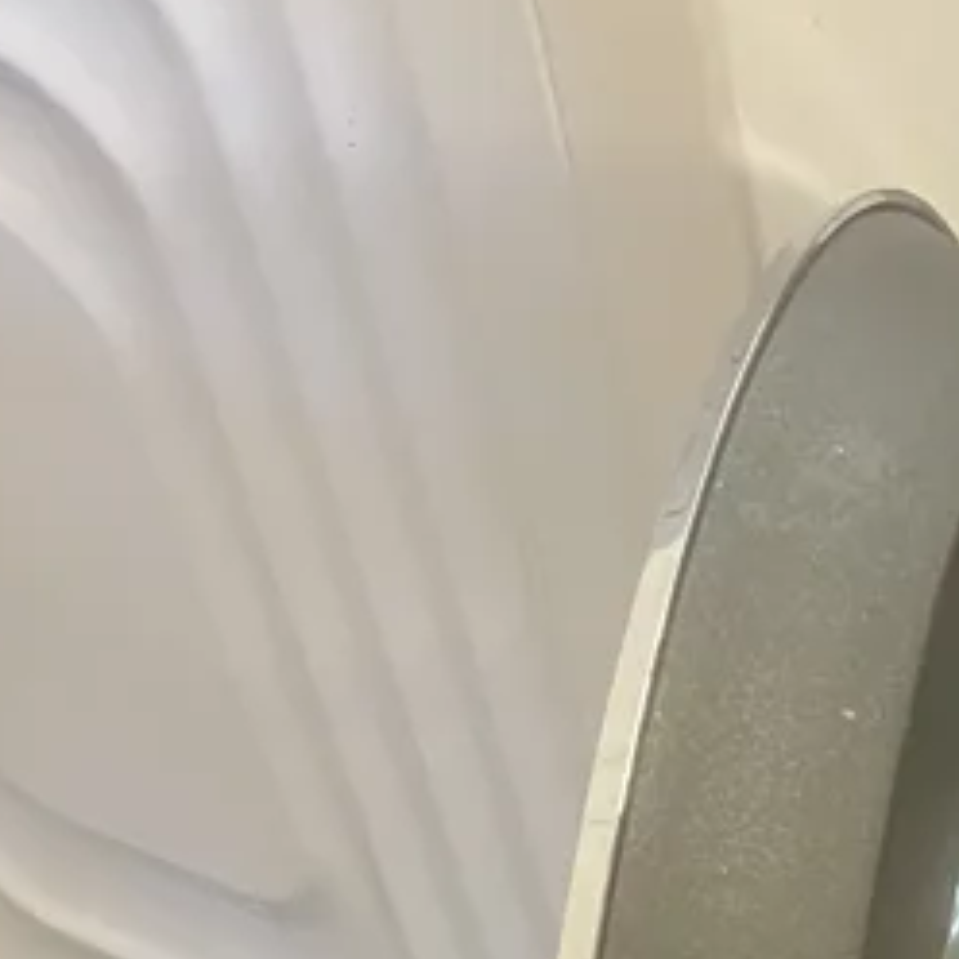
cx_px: 1056
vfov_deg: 15.3
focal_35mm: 102
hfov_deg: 16.5
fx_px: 3197
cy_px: 1578
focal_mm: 3.99
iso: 250
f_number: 1.8
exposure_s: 1/33
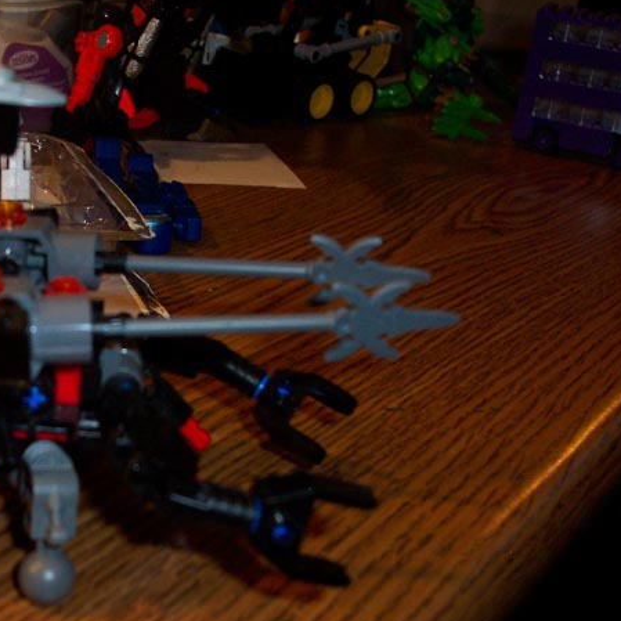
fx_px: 1096
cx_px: 83
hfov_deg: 30.5
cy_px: 340
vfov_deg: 31.6
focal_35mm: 54
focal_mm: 7.5
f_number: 2.8
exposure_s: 1/30
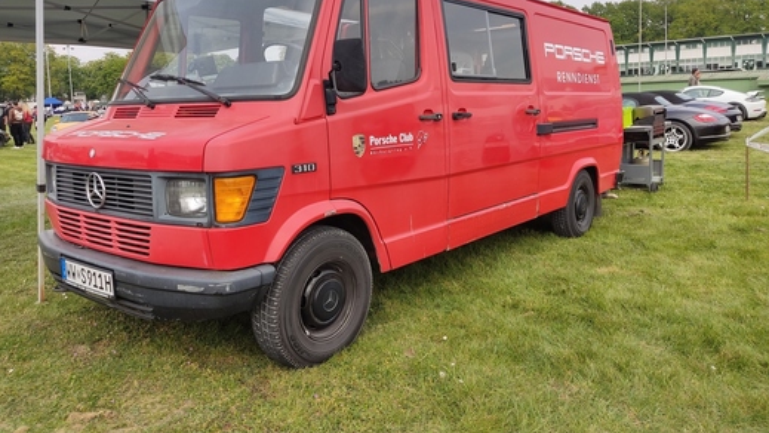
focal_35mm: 28
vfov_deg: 41.1
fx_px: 571
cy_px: 151
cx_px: 380
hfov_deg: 67.9
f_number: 1.79
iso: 50
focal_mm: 4.71
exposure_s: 1/851
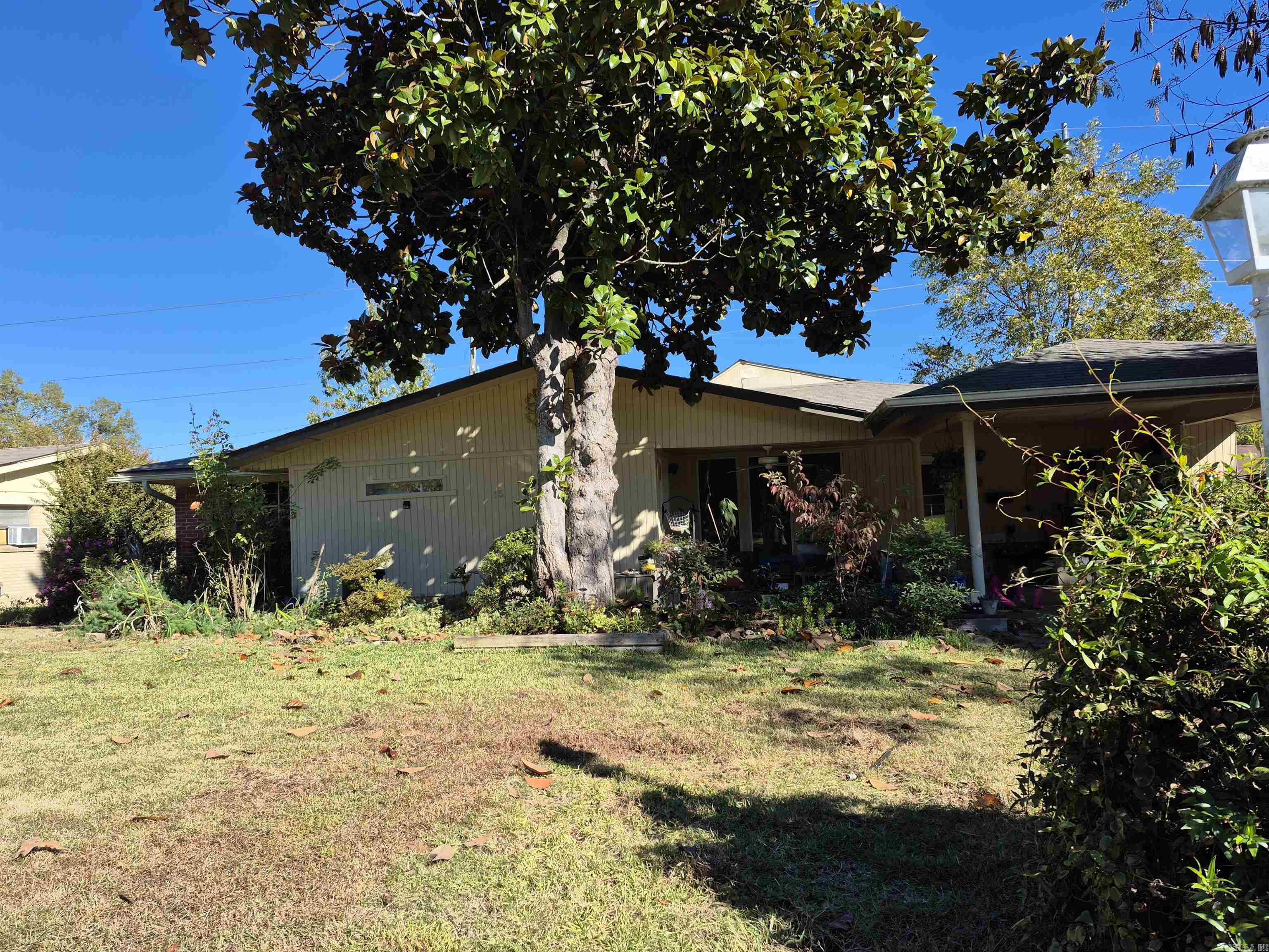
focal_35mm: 23
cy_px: 476
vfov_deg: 58.9
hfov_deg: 73.9
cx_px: 634
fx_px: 843
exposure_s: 1/1056
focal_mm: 5.4
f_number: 1.8
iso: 25
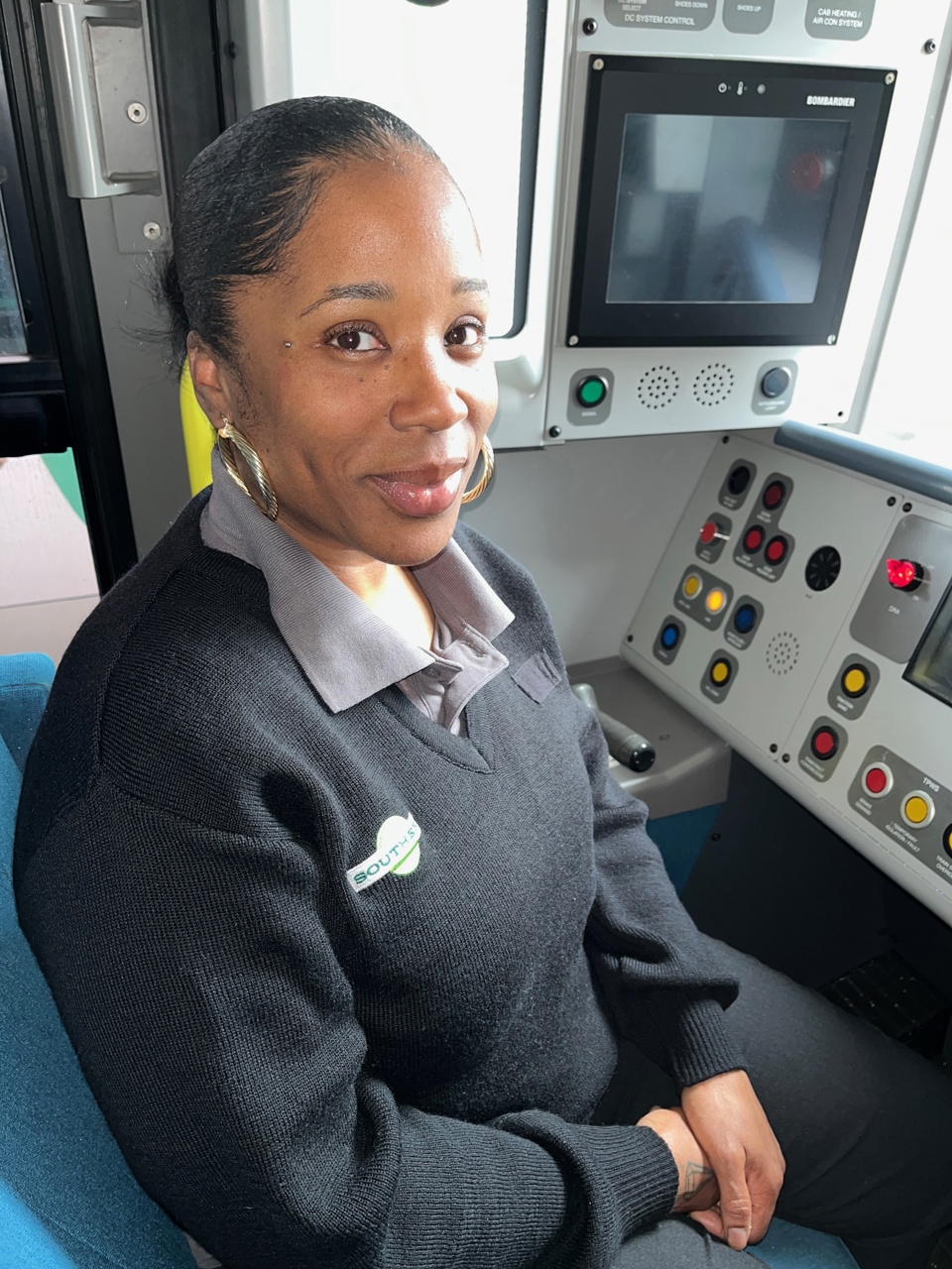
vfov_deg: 67.3
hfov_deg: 53.1
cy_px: 634
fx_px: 953
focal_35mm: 26
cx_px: 476
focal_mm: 5.1
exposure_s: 1/18
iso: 64
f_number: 1.6
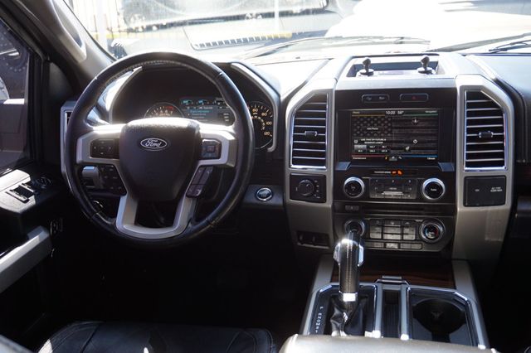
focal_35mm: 38
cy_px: 176
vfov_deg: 35.5
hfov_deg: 51.3
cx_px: 266
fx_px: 553
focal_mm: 25
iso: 125
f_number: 4.5
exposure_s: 1/60
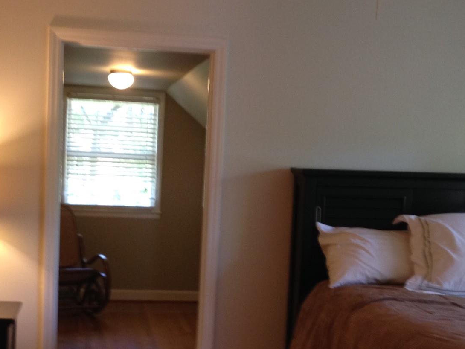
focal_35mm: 62
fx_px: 833
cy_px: 252
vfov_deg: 23.5
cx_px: 202
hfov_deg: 31.2
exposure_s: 1/20
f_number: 2.4
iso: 80
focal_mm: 4.12
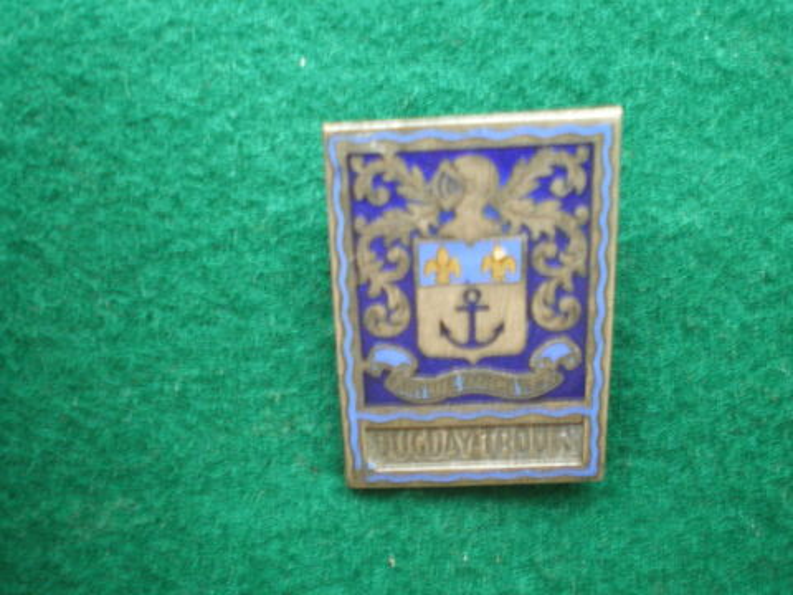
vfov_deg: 37.7
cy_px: 298
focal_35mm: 38
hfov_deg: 49.0
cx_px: 396
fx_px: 871
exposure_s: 1/5
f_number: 3.1
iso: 400
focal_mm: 6.3
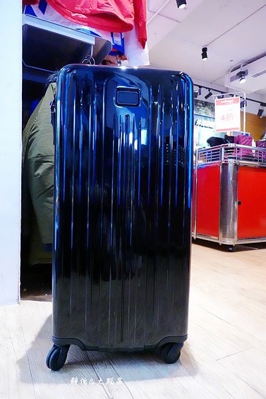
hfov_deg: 53.1
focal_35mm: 24
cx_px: 133
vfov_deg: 73.7
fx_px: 266
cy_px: 200
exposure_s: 1/250
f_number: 4
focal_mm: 9
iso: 6400
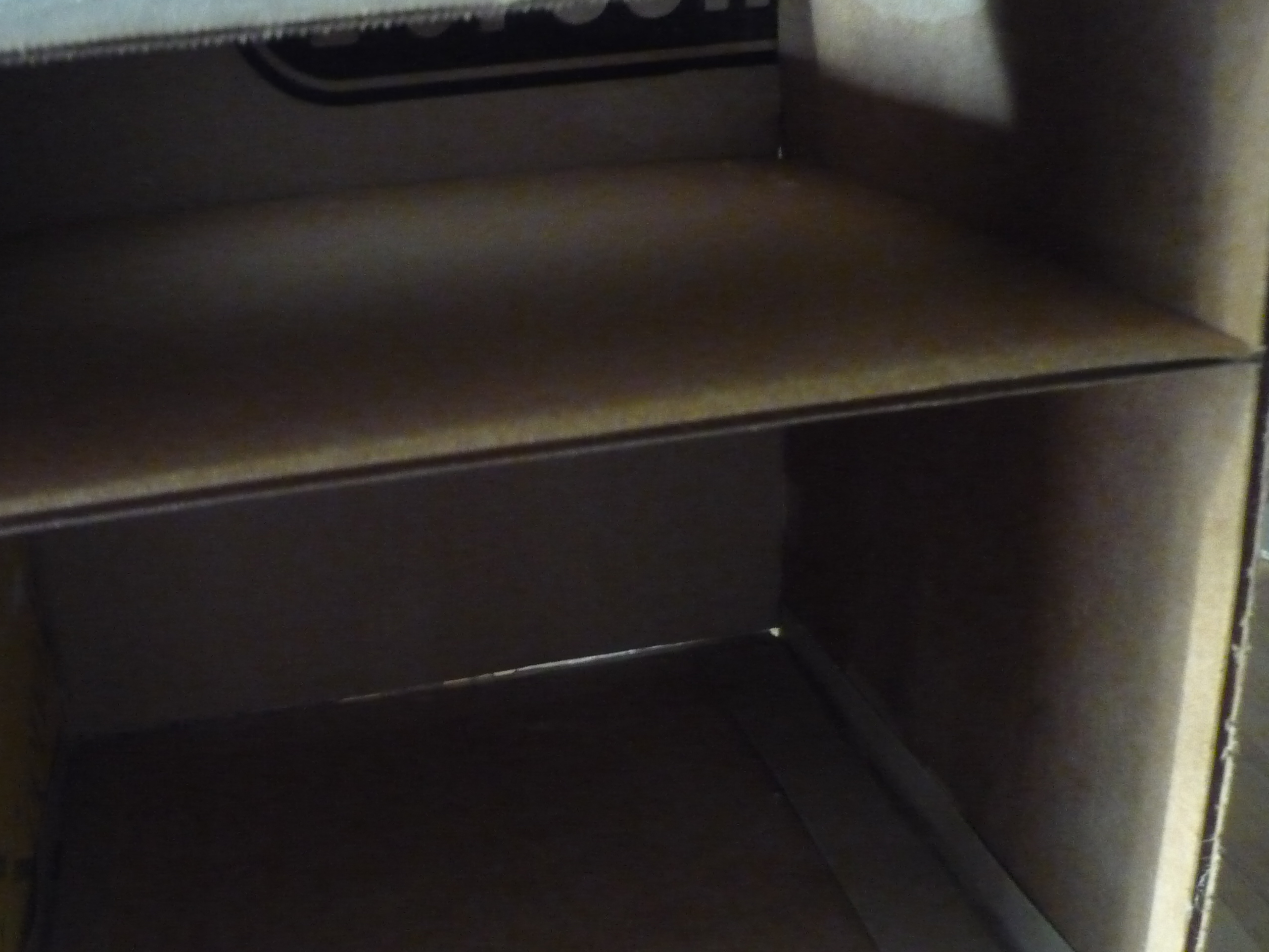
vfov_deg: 34.3
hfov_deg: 44.5
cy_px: 485
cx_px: 493
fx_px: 1539
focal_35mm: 42
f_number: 2.8
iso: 800
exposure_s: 1/8
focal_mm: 5.5
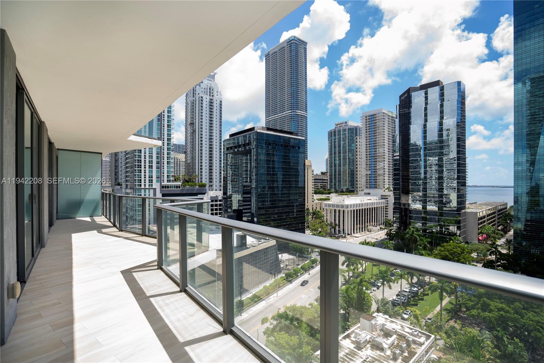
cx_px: 272
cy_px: 182
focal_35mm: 16
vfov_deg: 73.8
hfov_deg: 96.7
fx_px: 242
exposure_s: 1/250
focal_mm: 16
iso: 50
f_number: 4
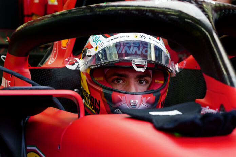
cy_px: 78
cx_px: 118
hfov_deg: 38.2
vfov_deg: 26.0
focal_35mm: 52
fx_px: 341
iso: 800
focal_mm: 52
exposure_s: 1/160
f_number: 5
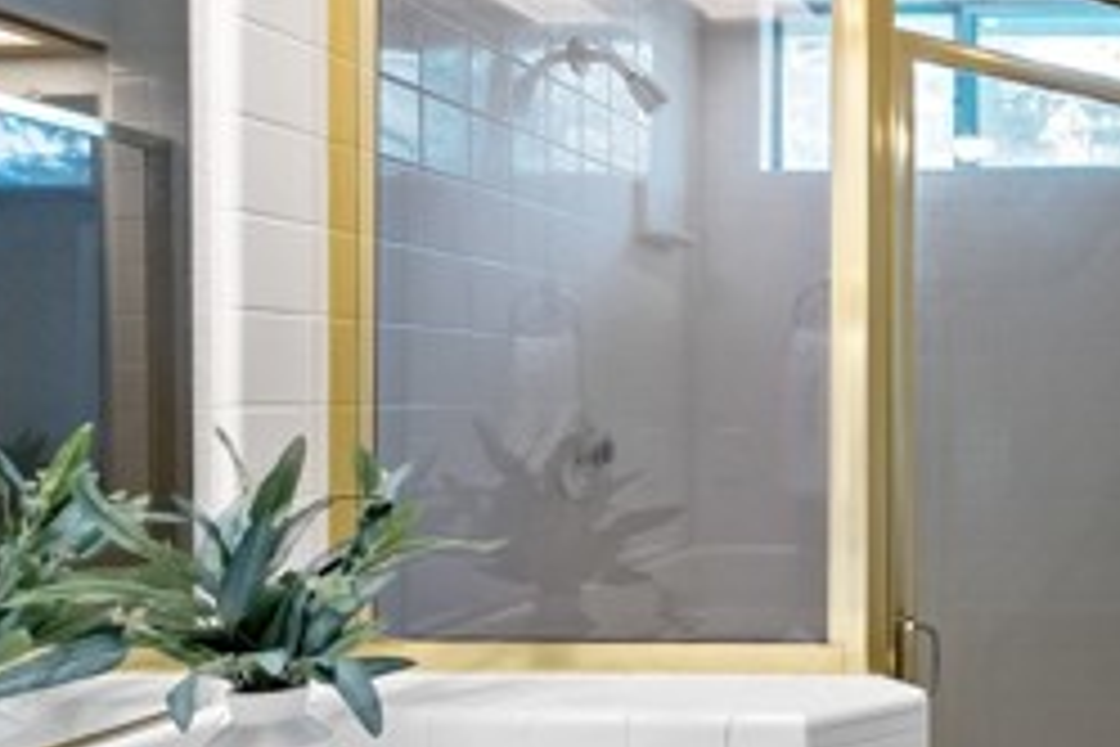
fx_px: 1120
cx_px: 1120
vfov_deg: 36.8
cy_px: 416
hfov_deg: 45.0
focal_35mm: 36
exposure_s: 1/160
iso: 1000
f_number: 4
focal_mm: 14
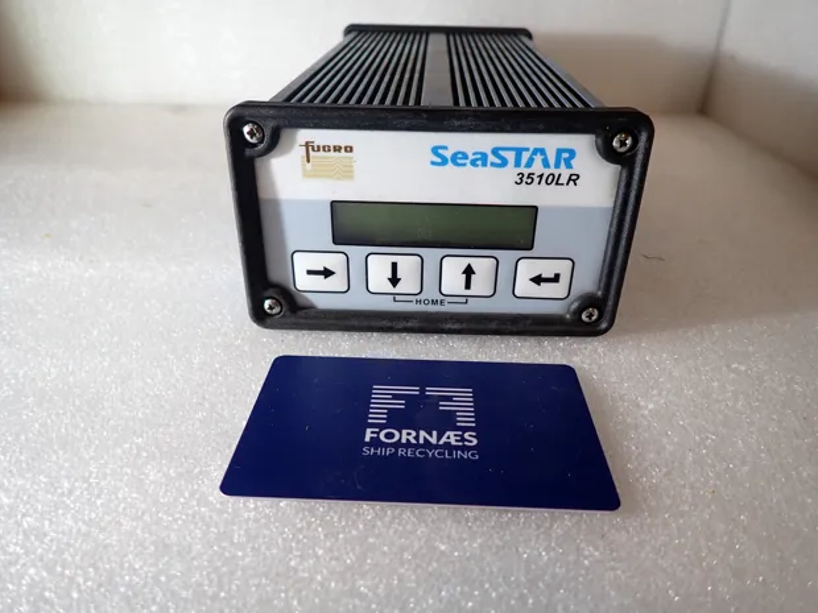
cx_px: 409
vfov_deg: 54.9
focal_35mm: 25
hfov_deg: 69.4
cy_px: 306
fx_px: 591
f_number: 2
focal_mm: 4.5
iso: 100
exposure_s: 1/125
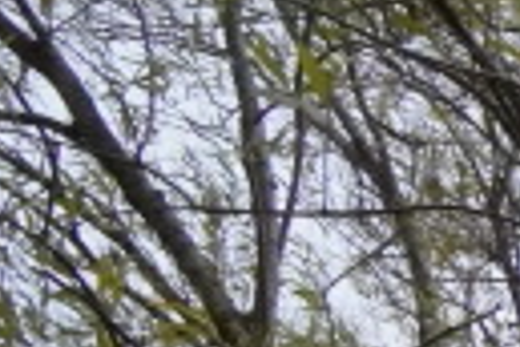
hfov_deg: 8.2
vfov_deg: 7.0
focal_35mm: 190
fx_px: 2744
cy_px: 644
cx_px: 1806
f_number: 13
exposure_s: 1/4000
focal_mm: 16
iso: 10000
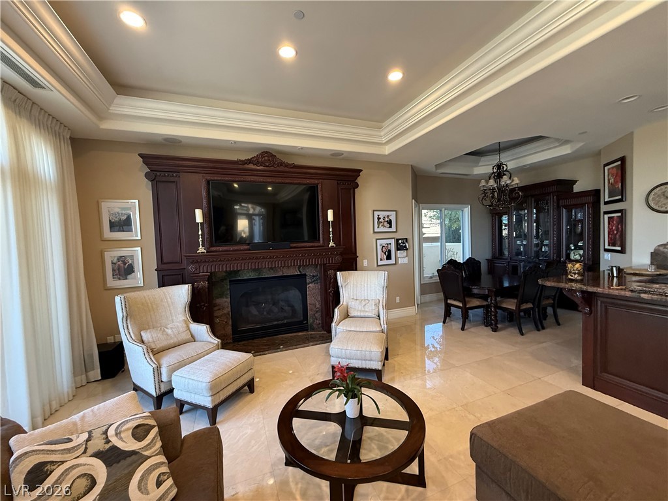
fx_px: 270
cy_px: 250
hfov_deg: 102.1
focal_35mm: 14
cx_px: 334
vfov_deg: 85.7
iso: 320
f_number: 2.2
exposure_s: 1/120
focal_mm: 2.22
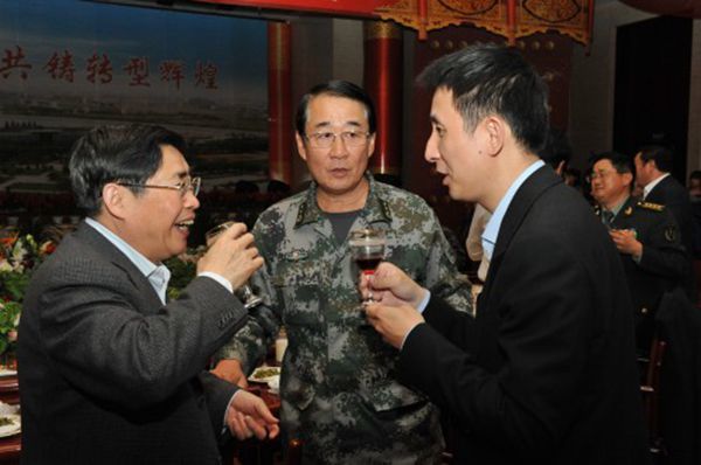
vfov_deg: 31.8
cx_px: 350
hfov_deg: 46.5
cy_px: 232
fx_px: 817
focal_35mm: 42
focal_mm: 42
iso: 3200
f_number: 13
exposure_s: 1/200
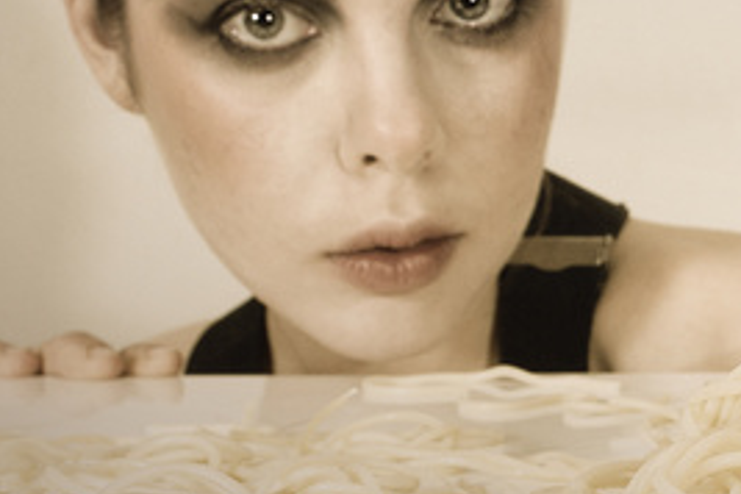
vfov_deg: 11.7
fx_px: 2387
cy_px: 12
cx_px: 1052
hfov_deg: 16.4
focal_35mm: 116
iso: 200
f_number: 8
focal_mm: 31
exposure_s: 1/125
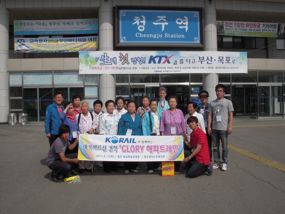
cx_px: 142
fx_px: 313
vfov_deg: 37.7
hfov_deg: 49.0
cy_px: 107
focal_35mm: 38
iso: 100
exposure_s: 1/640
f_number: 6.6
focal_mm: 6.3
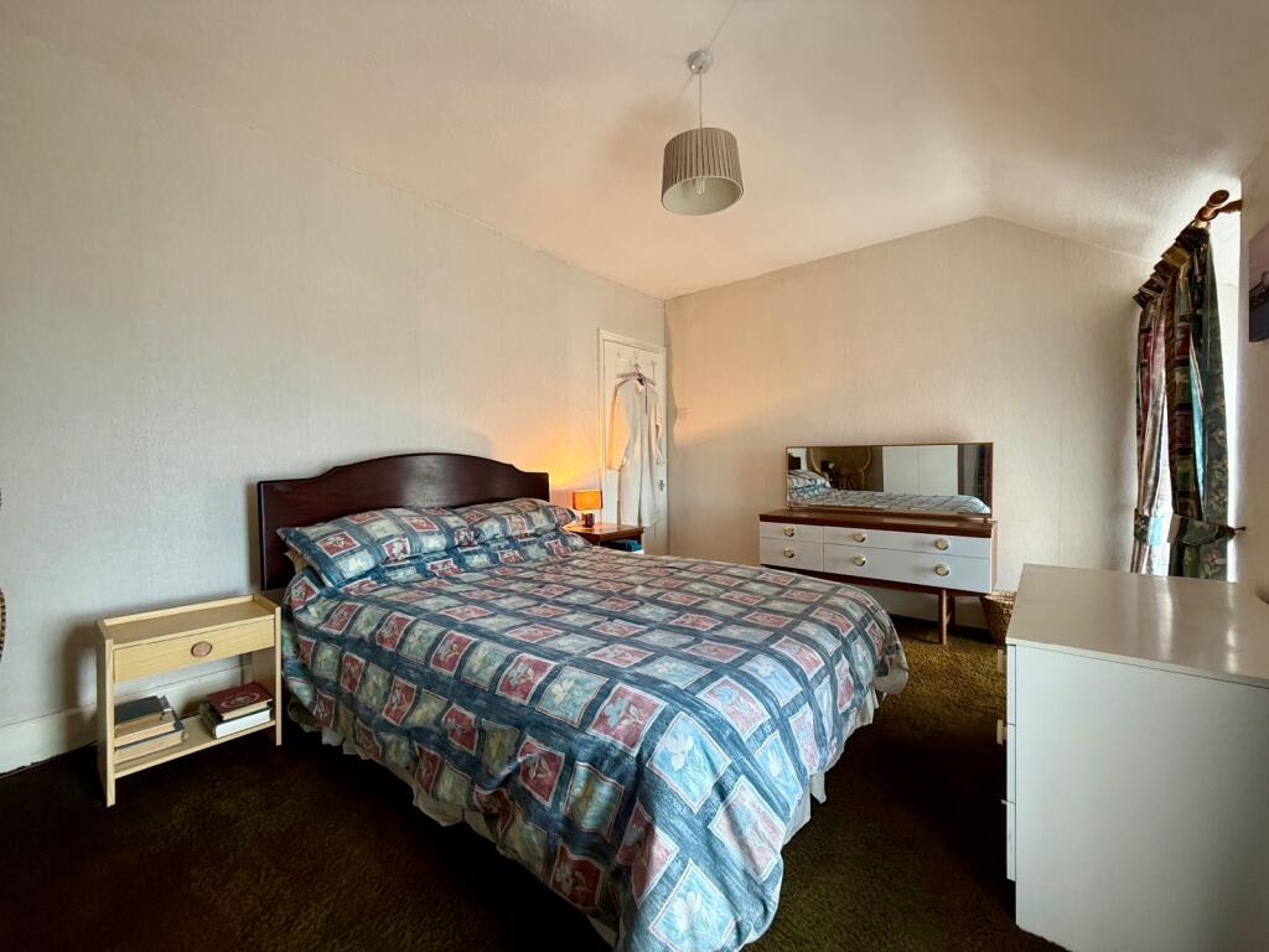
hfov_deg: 102.1
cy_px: 476
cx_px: 634
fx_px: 513
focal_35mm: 14
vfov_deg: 85.7
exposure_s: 1/50
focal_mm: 2.22
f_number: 2.2
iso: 200
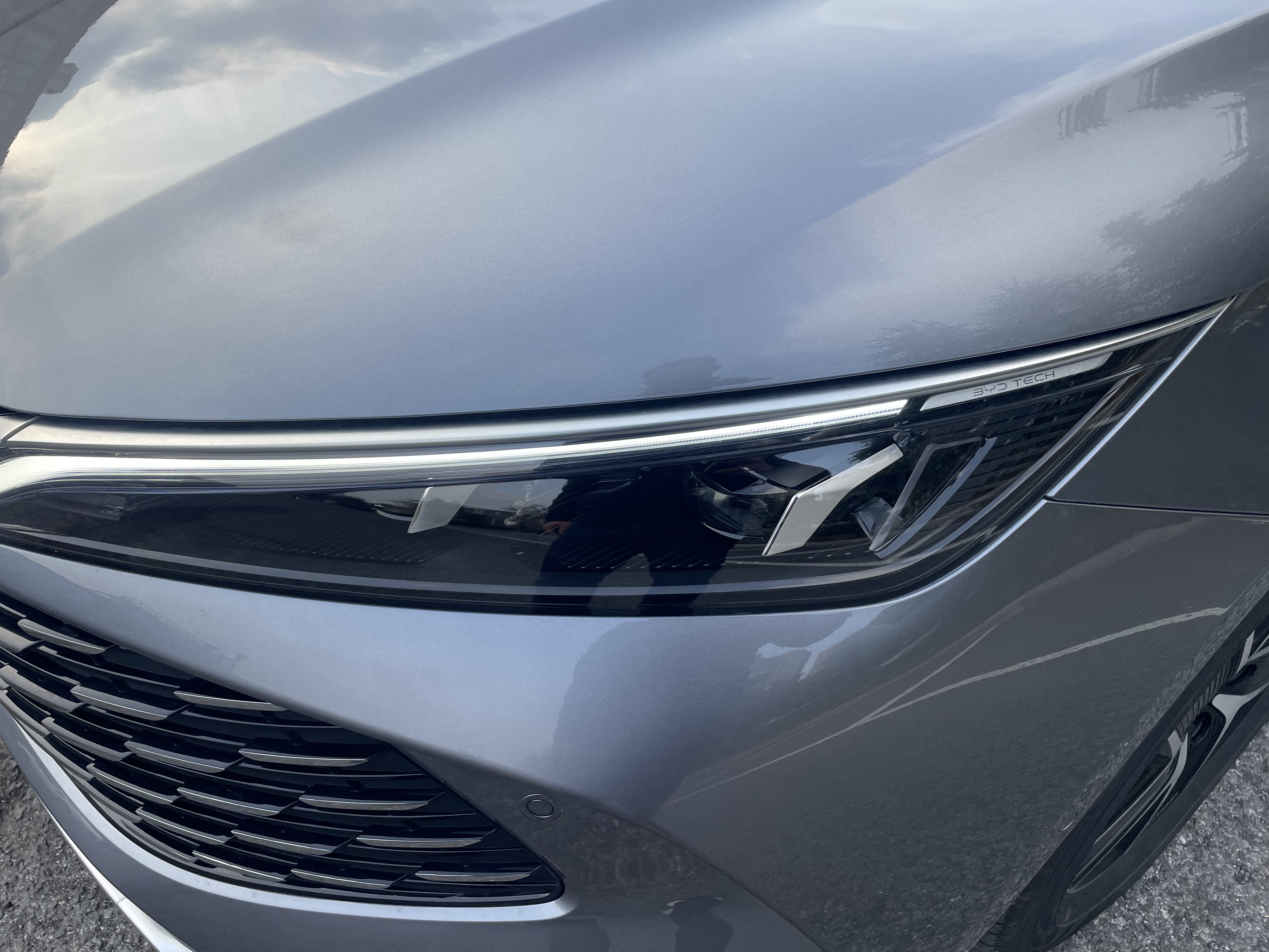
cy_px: 476
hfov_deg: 67.3
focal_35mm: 26
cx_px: 634
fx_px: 953
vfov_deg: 53.1
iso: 32
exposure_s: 1/575
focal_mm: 4.2
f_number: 1.6
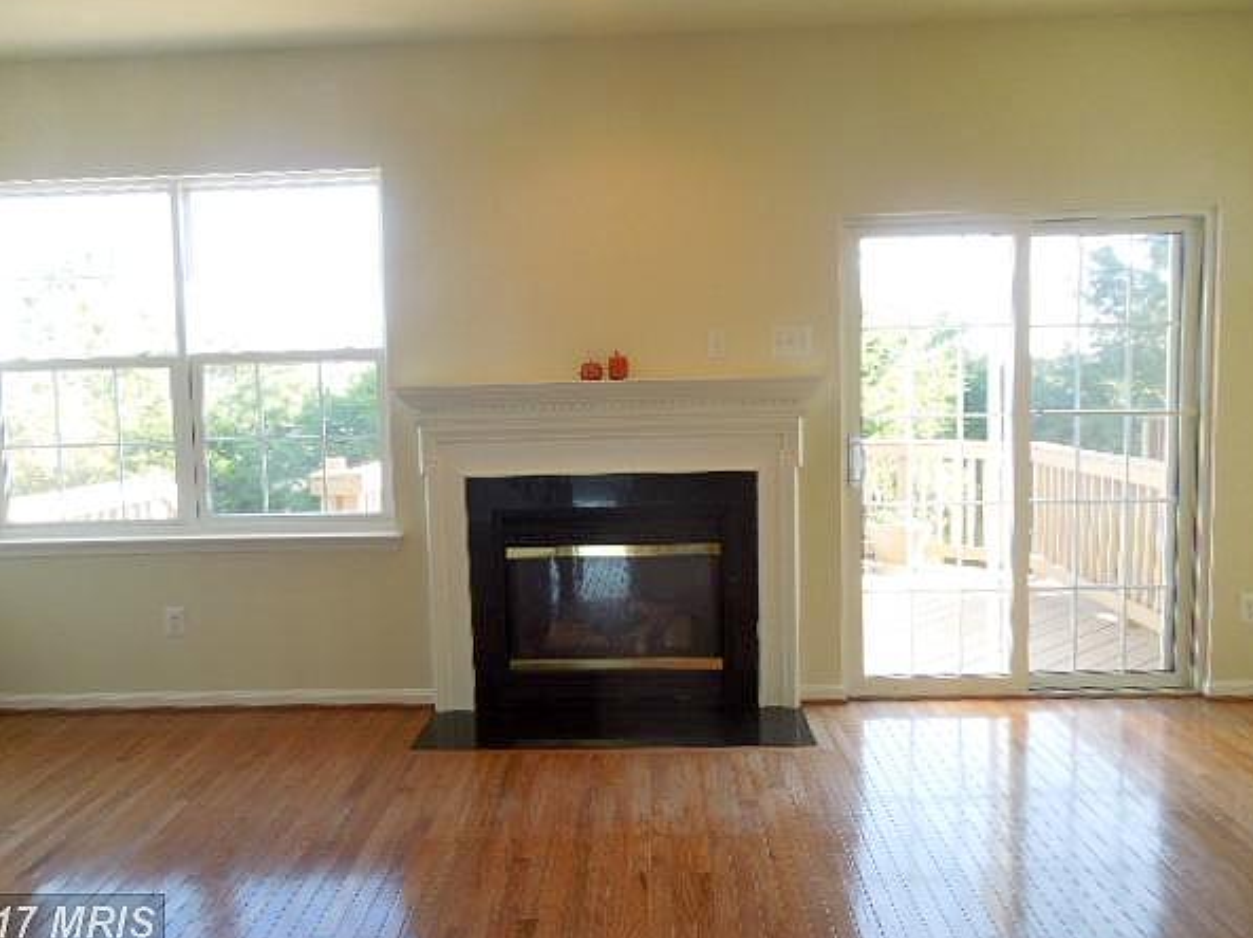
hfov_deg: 65.3
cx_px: 606
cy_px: 450
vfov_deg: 51.3
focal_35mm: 27
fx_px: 977
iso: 110
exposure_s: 1/30
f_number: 3.3
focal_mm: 4.5
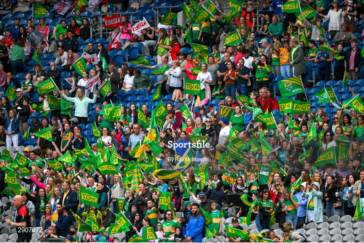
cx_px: 182
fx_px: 6070
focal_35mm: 600
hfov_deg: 3.4
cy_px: 122
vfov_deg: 2.3
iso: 1600
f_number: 4
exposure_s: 1/2500
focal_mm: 600
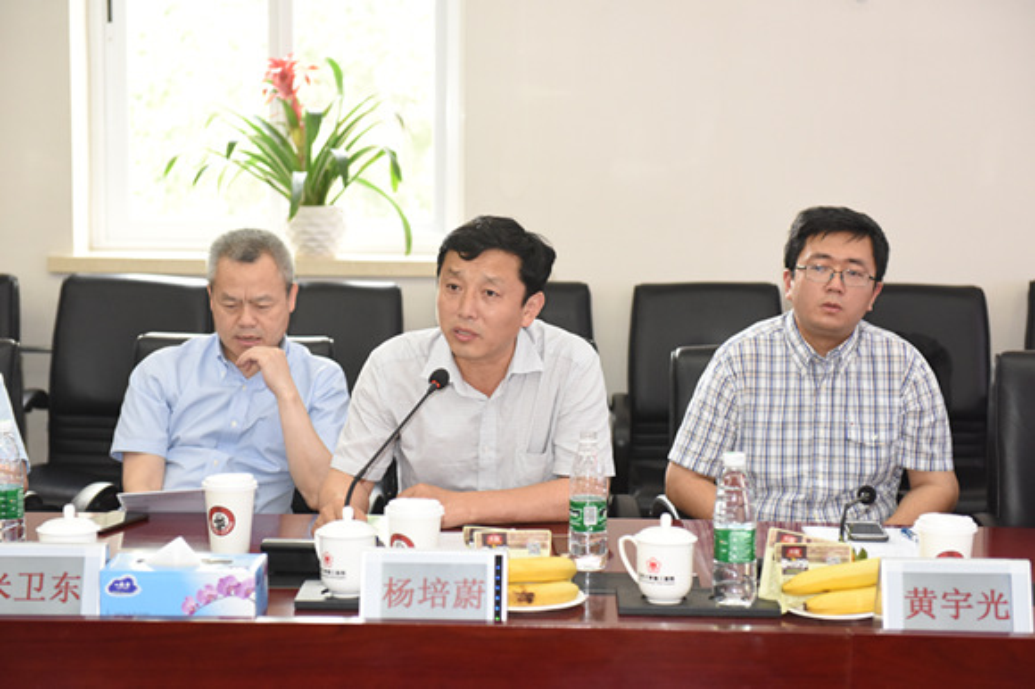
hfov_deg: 28.9
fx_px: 2011
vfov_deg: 19.4
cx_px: 518
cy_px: 344
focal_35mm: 70
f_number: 3.5
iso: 2500
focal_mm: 70
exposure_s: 1/250
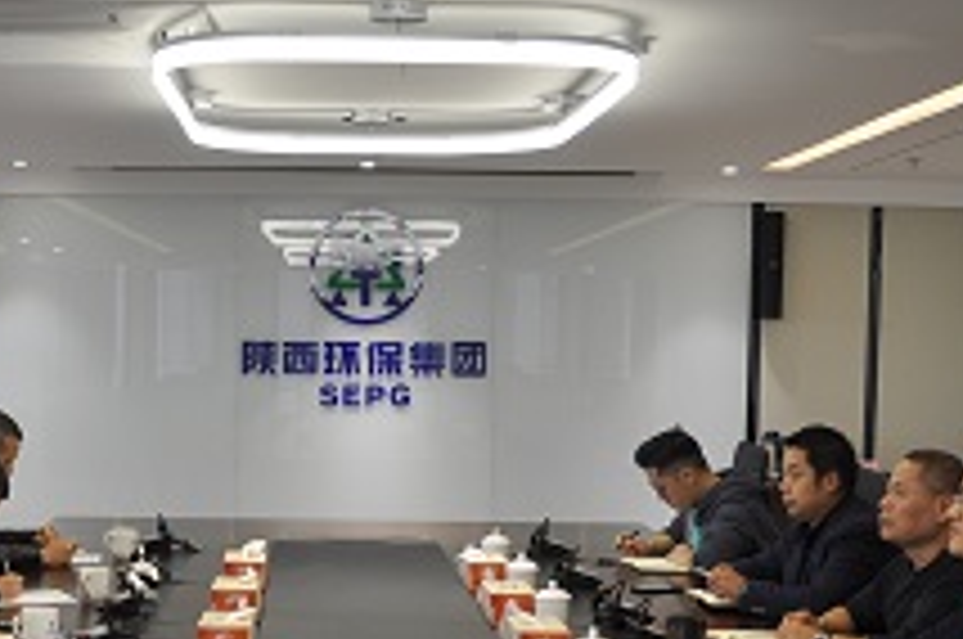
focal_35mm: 63
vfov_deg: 21.2
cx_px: 279
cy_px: 522
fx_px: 1683
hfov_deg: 31.5
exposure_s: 1/40
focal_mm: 18
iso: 250
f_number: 3.5
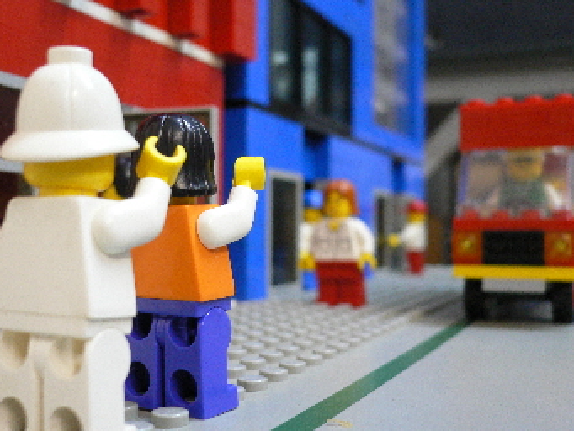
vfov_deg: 35.2
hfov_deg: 45.8
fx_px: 680
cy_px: 226
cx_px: 276
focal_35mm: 41
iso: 200
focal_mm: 5.8
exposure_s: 1/8
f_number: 2.8
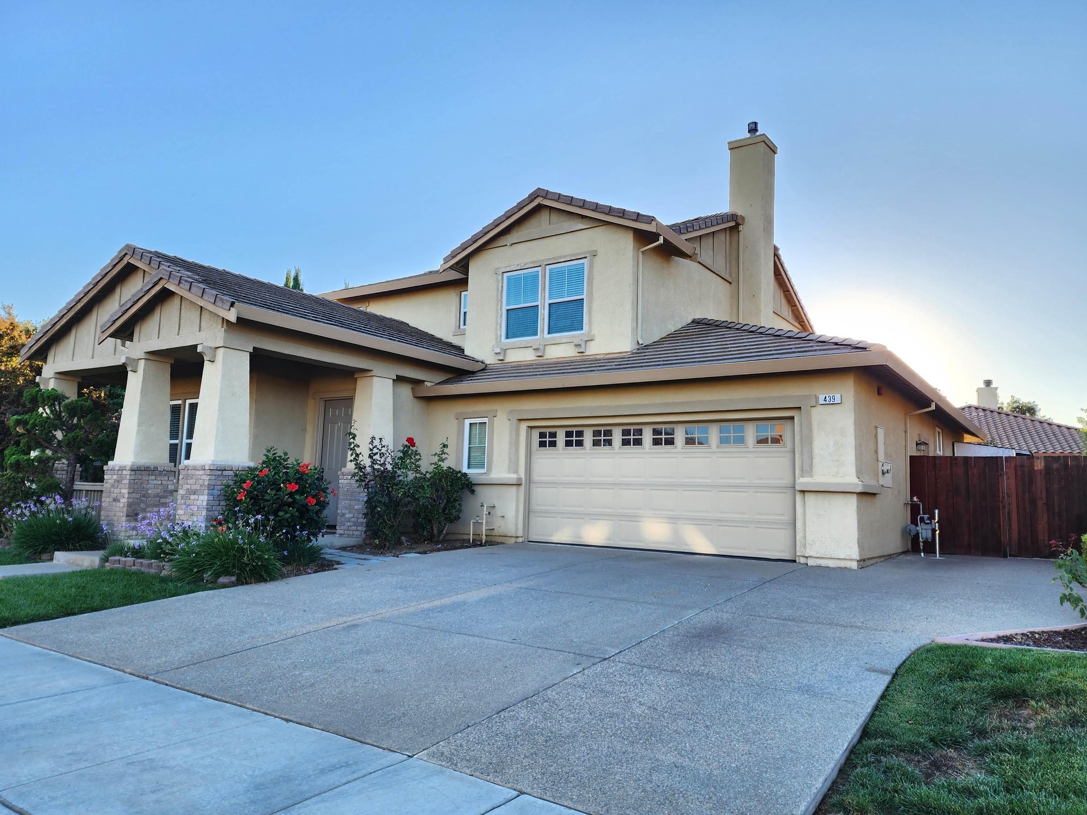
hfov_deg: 71.6
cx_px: 542
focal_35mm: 24
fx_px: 754
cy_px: 406
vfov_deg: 56.8
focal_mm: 6.4
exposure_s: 1/180
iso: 20
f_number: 1.8
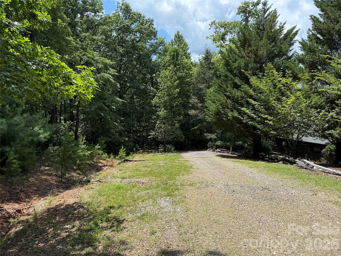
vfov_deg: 56.8
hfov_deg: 71.6
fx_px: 236
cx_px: 170
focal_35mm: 24
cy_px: 128
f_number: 1.78
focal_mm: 6.76
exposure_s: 1/2611
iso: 80
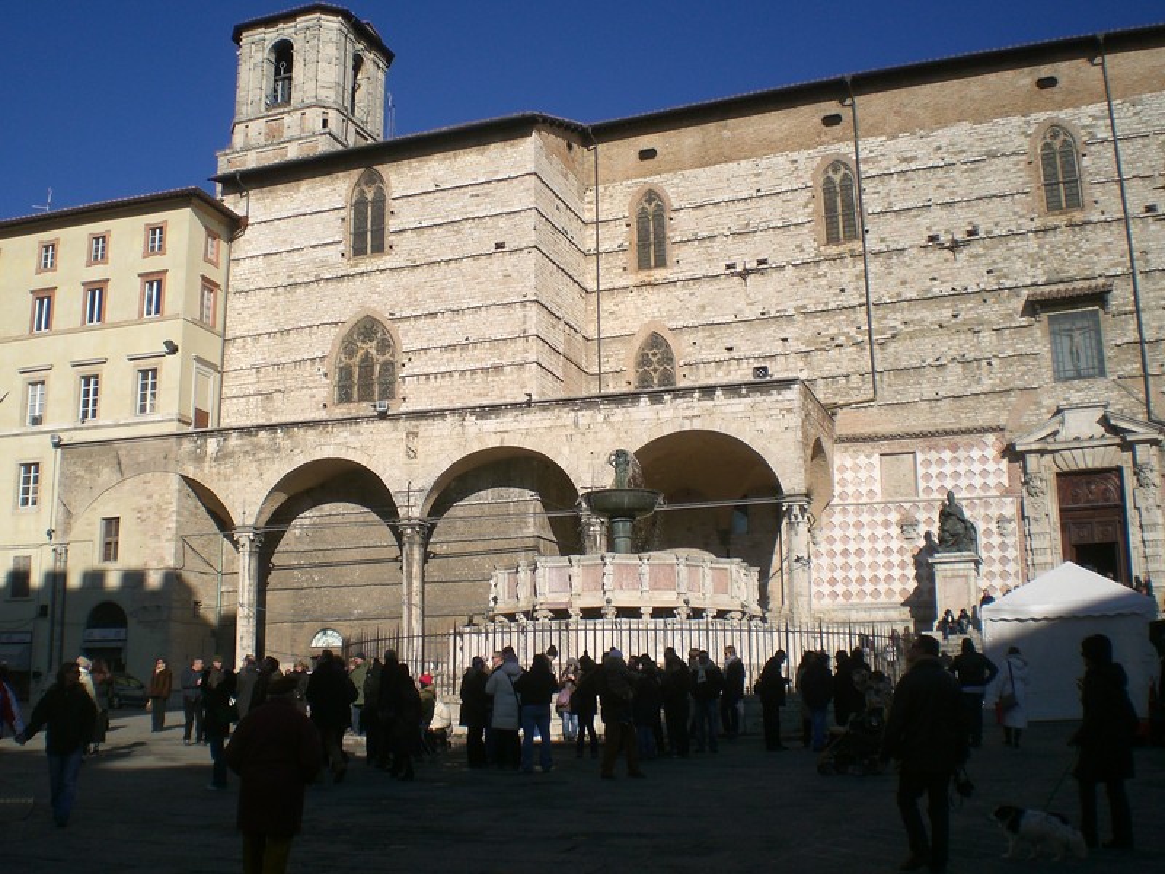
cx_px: 582
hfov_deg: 49.0
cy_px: 437
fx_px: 1279
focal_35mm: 38
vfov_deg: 37.7
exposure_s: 1/800
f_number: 4.4
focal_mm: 6.3
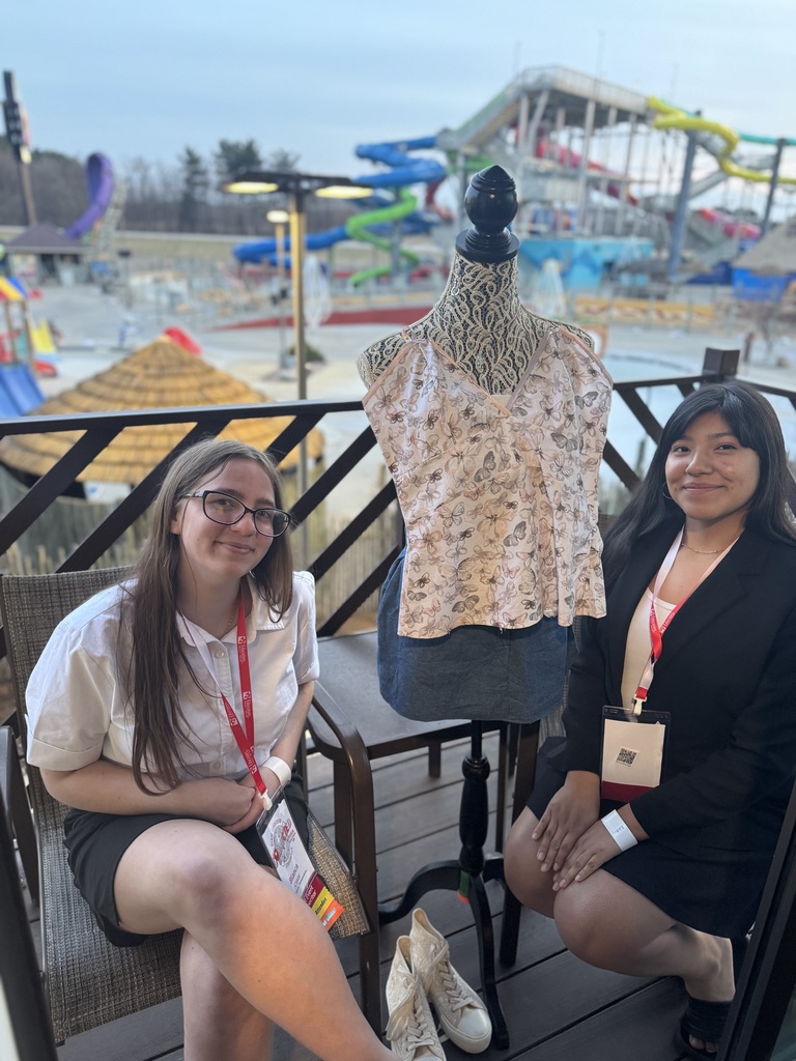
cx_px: 398
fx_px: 736
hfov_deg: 56.8
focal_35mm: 24
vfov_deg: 71.6
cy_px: 530
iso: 320
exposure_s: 1/60
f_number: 1.78
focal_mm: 6.76
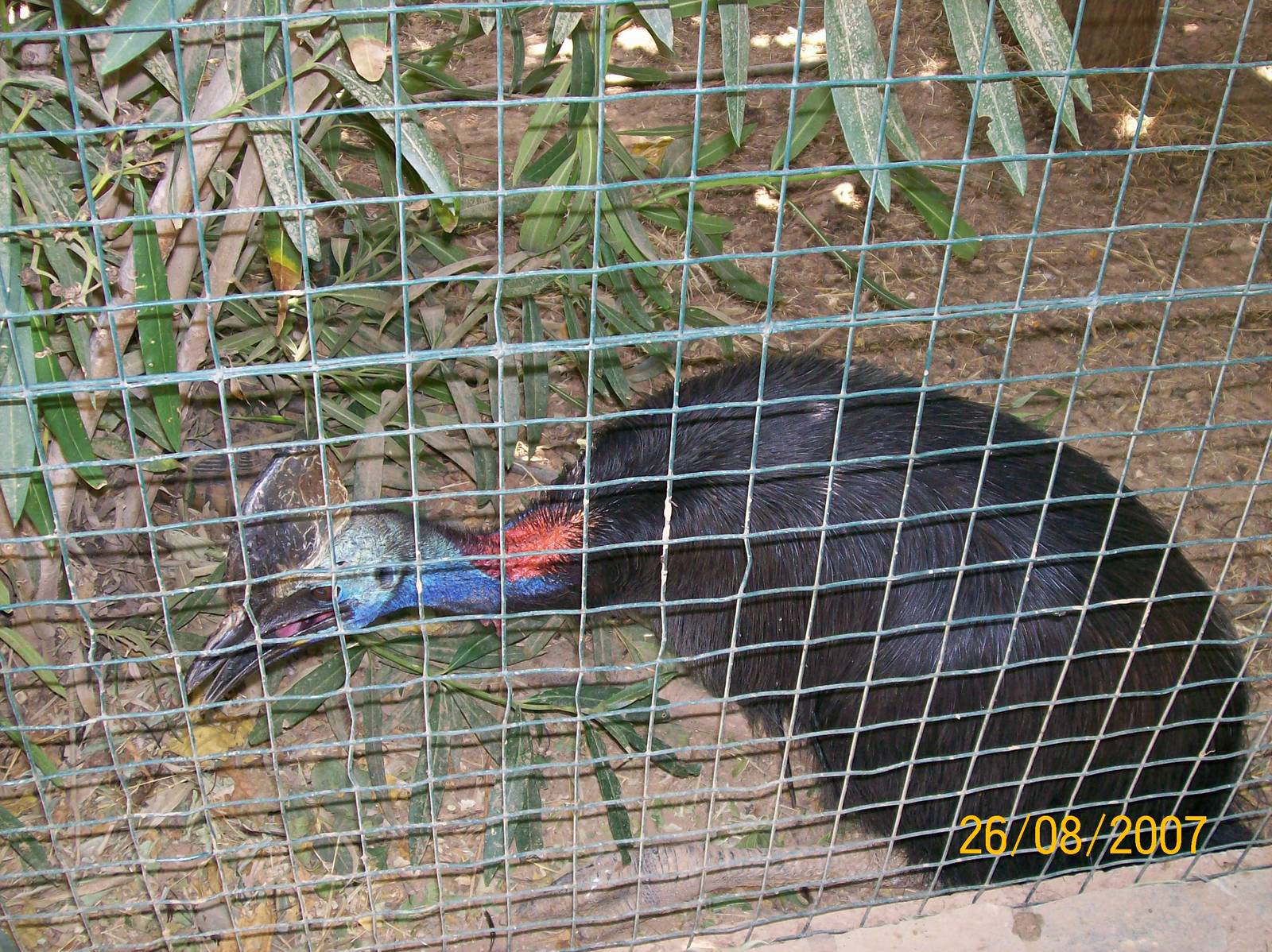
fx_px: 1653
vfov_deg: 32.1
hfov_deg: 42.1
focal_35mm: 45
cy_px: 476
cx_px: 636
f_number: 3
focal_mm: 7.6
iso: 80
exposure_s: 1/73.1
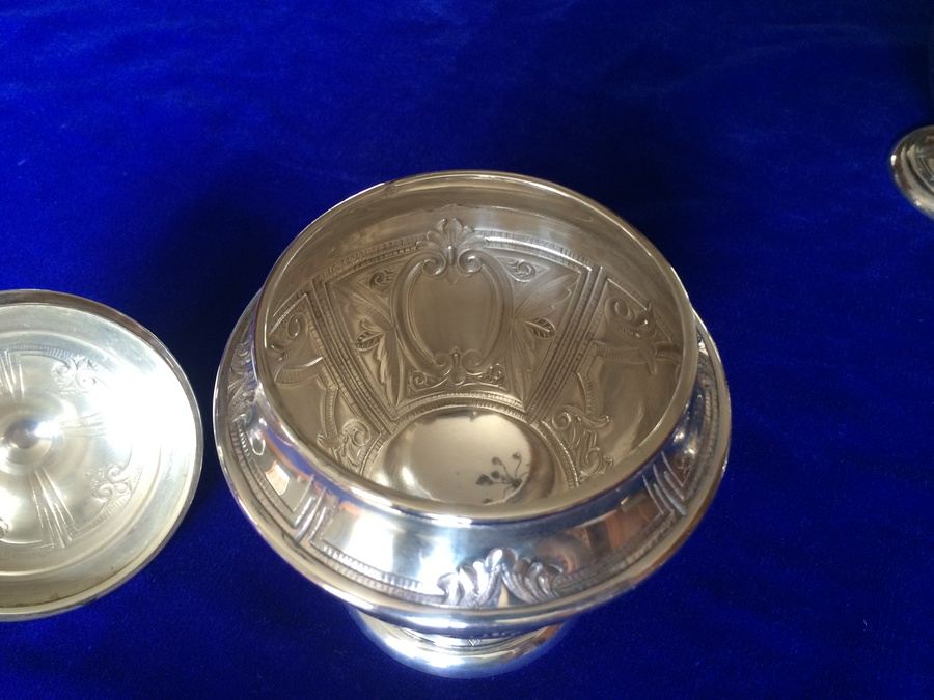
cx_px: 467
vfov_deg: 46.8
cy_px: 350
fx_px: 809
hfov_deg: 60.0
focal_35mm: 30
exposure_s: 1/30
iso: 125
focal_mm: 4.12
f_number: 2.2
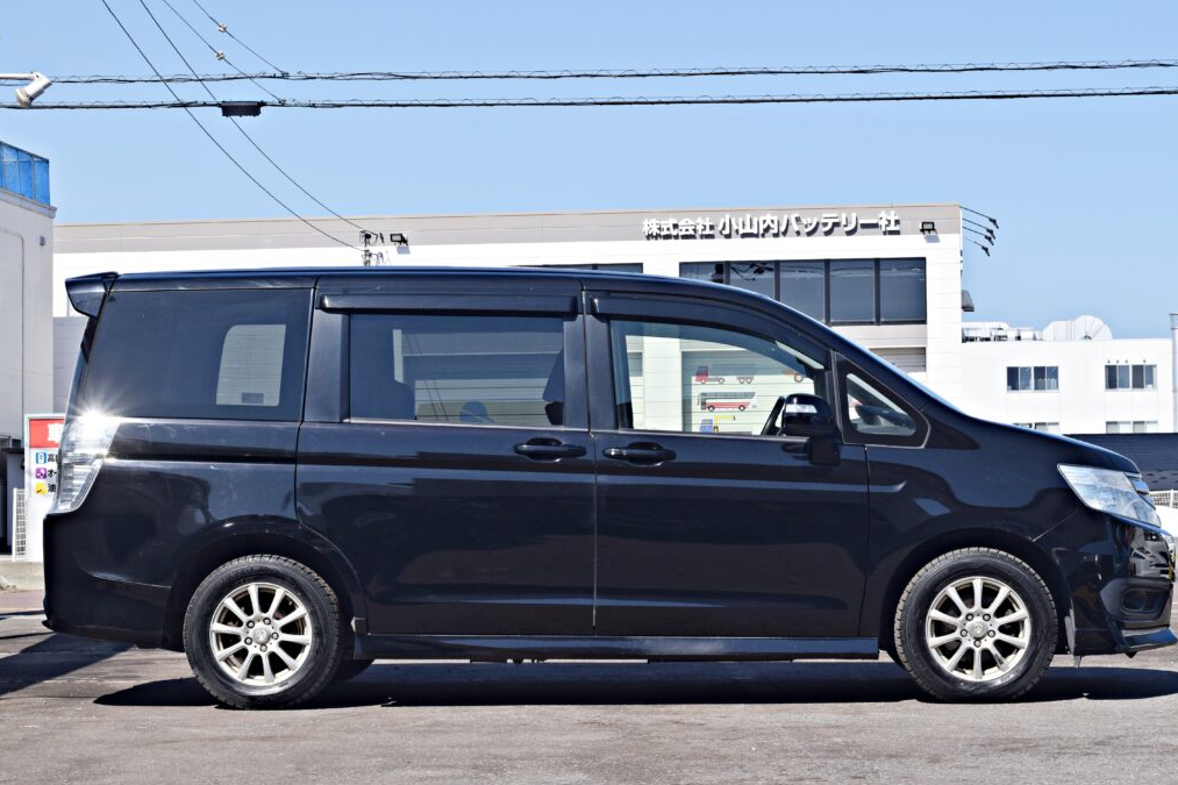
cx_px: 605
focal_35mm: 80
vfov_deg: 17.1
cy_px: 414
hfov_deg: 25.4
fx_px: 2617
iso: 200
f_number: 9
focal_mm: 50
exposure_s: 1/320
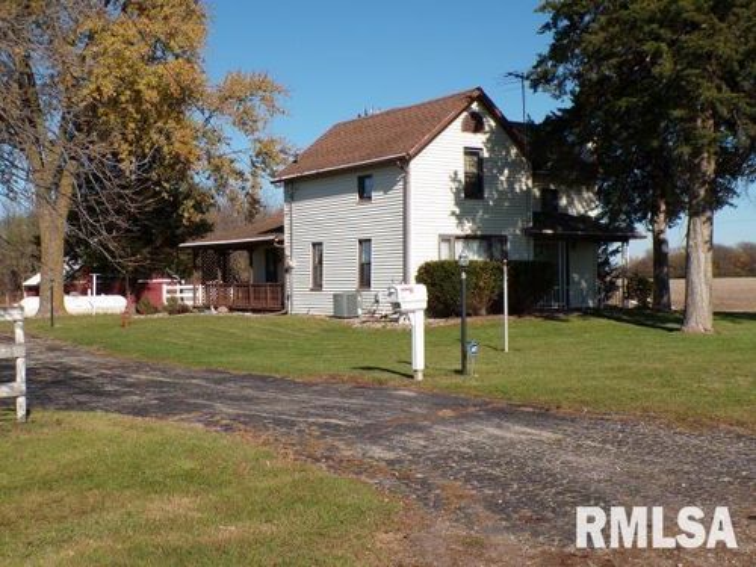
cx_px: 378
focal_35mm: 42
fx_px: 917
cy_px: 284
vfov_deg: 34.3
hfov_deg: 44.8
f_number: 5.1
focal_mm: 7.6
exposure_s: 1/640
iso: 100
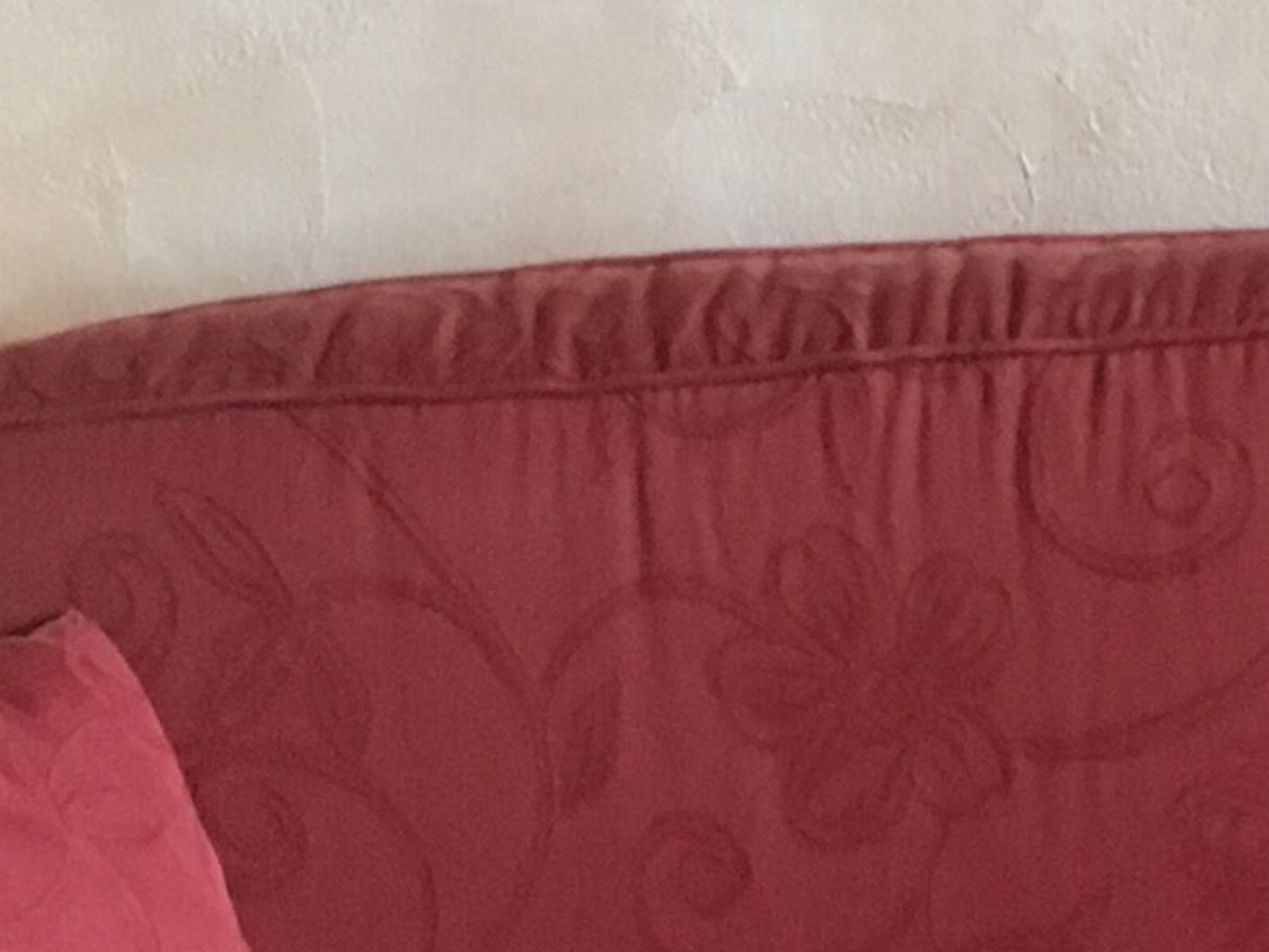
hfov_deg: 12.9
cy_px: 1228
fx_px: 5463
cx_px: 1492
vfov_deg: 9.8
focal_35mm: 149
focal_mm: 4.15
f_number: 2.2
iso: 200
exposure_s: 1/20
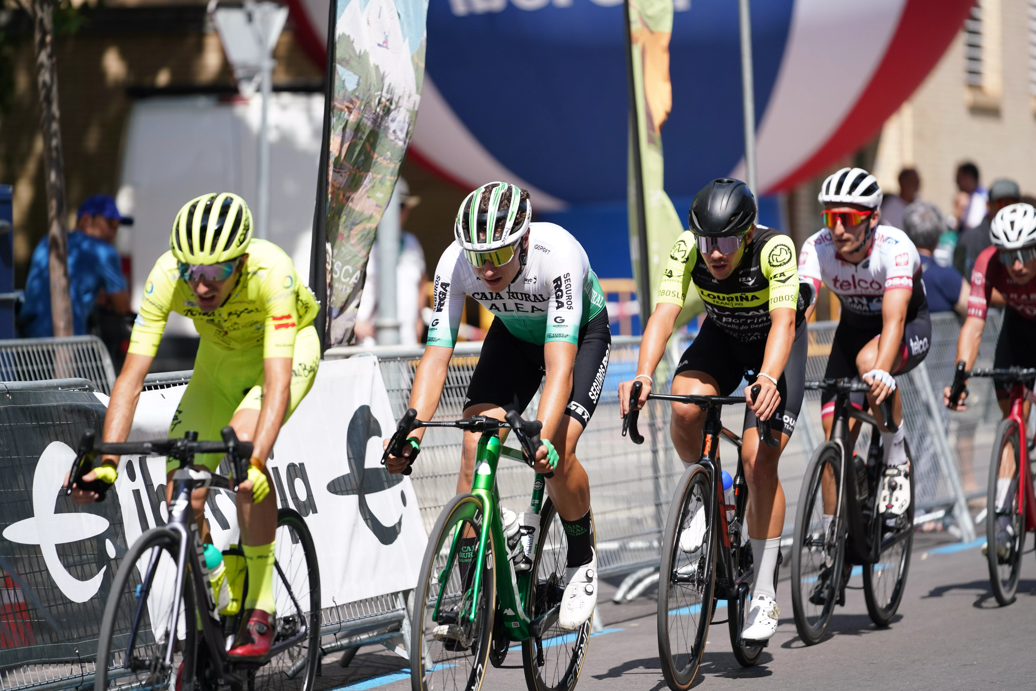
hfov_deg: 10.3
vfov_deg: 6.9
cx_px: 518
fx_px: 5756
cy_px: 346
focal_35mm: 200
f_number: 2.8
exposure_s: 1/5000
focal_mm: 200
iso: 400
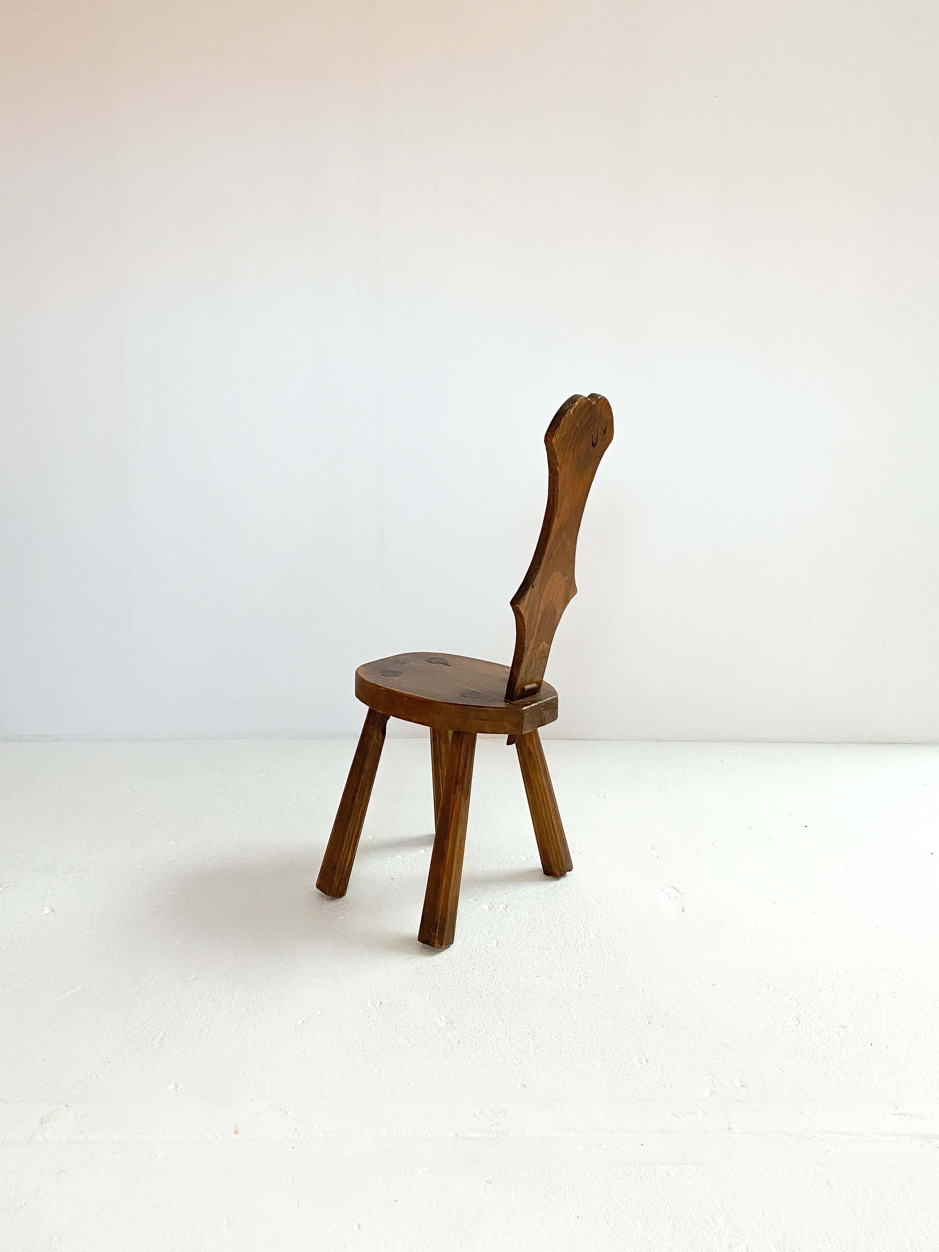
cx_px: 470
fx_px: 940
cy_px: 626
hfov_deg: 53.1
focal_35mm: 26
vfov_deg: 67.3
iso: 250
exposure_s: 1/50
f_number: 1.8
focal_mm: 4.25
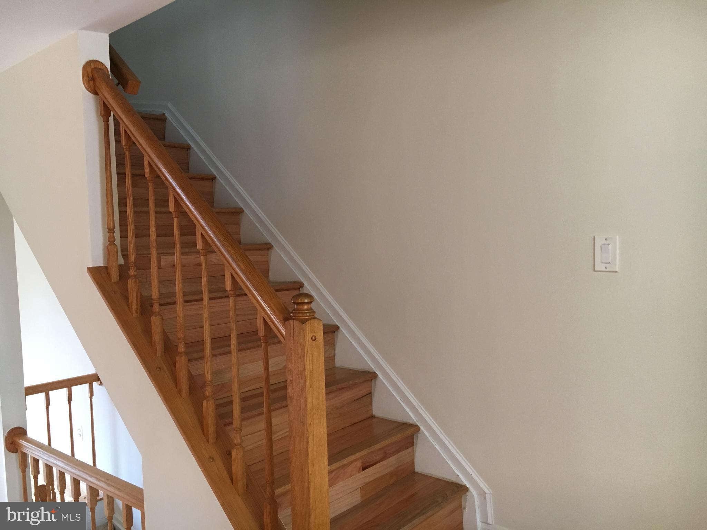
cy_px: 265
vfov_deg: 48.2
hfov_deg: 61.7
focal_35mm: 29
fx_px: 592
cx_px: 354
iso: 125
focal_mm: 4.15
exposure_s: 1/30
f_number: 2.2
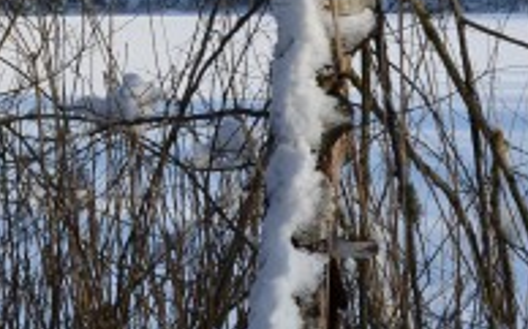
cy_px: -44
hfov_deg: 18.9
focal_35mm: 102
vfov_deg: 12.6
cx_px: -166
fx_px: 1467
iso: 100
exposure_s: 1/250
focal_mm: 18
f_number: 8
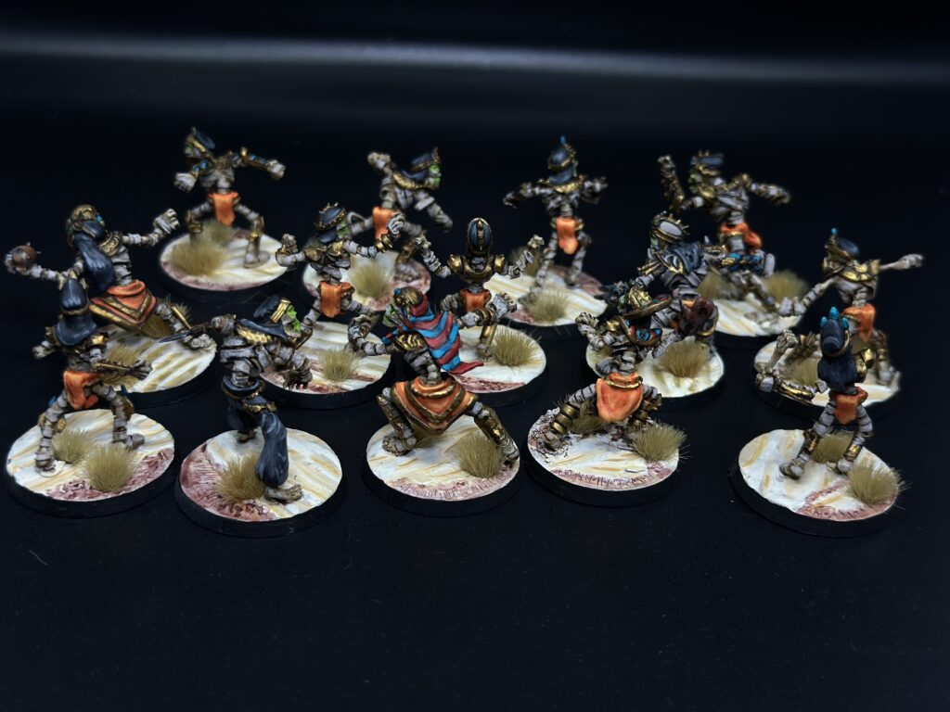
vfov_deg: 30.3
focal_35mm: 48
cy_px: 356
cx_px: 475
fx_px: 1317
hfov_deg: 39.7
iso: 80
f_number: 1.78
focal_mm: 6.86
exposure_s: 1/612
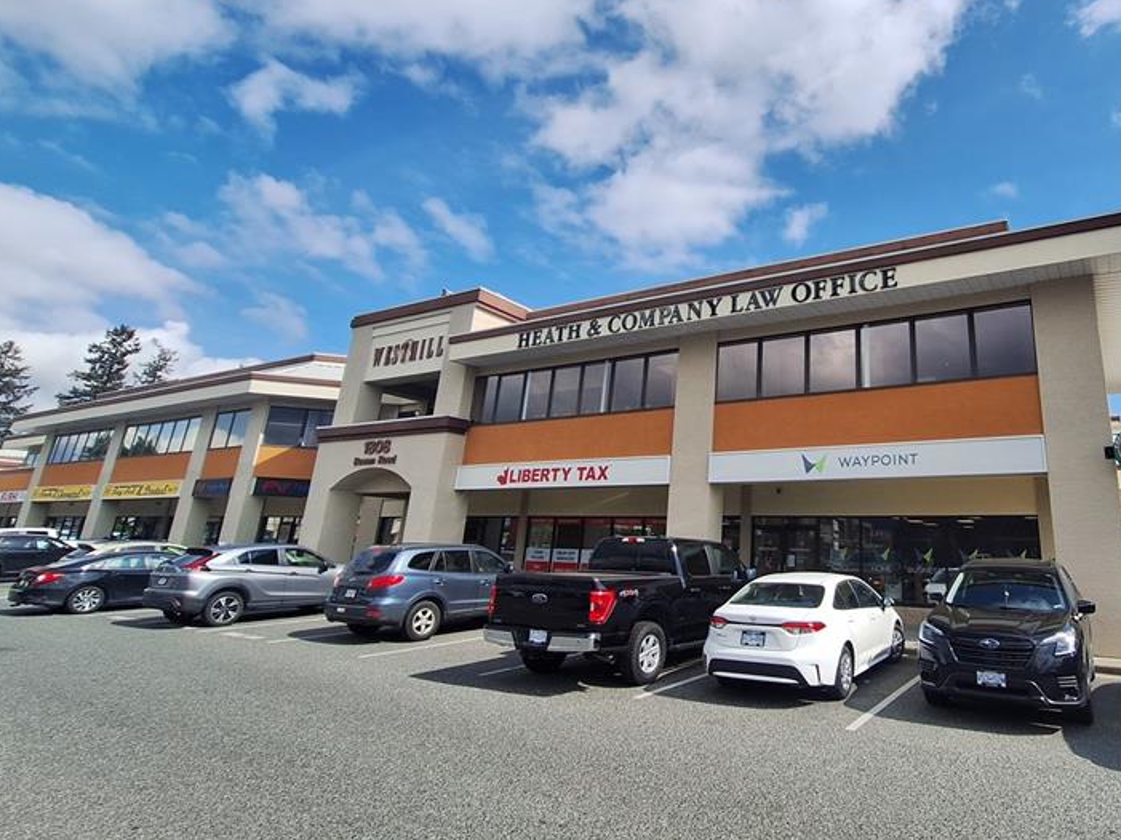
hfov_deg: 81.6
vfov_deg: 68.4
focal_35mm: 19
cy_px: 368
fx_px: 615
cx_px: 756
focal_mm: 1.74
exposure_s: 1/1642
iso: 40
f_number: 2.2
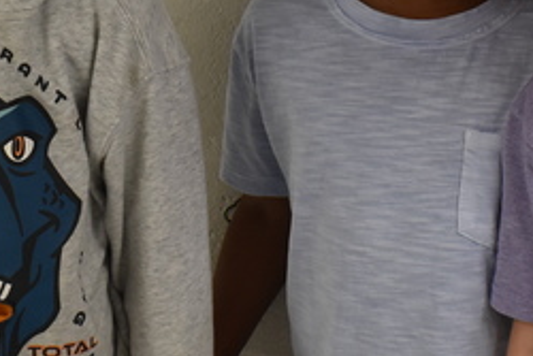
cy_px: 55
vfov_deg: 14.2
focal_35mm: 96
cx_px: 309
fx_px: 1422
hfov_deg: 21.2
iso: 1100
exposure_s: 1/30
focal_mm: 20
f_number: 7.1
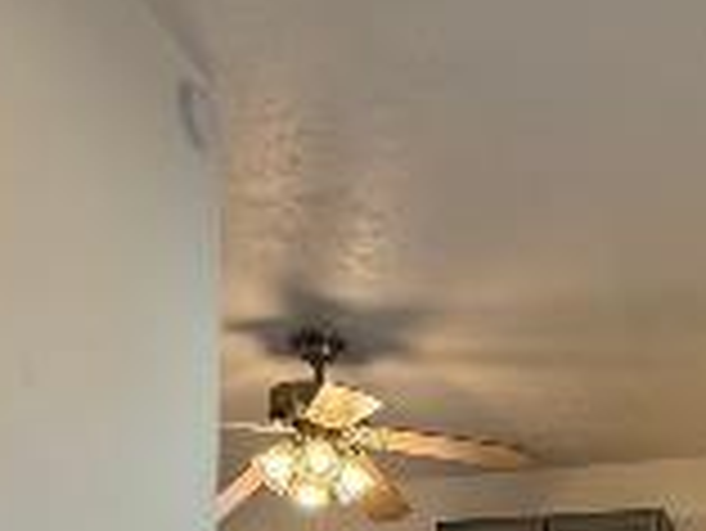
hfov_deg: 32.6
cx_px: 589
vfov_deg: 21.2
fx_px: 1163
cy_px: 819
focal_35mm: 57
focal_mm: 2.22
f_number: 2.2
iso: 125
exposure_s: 1/120
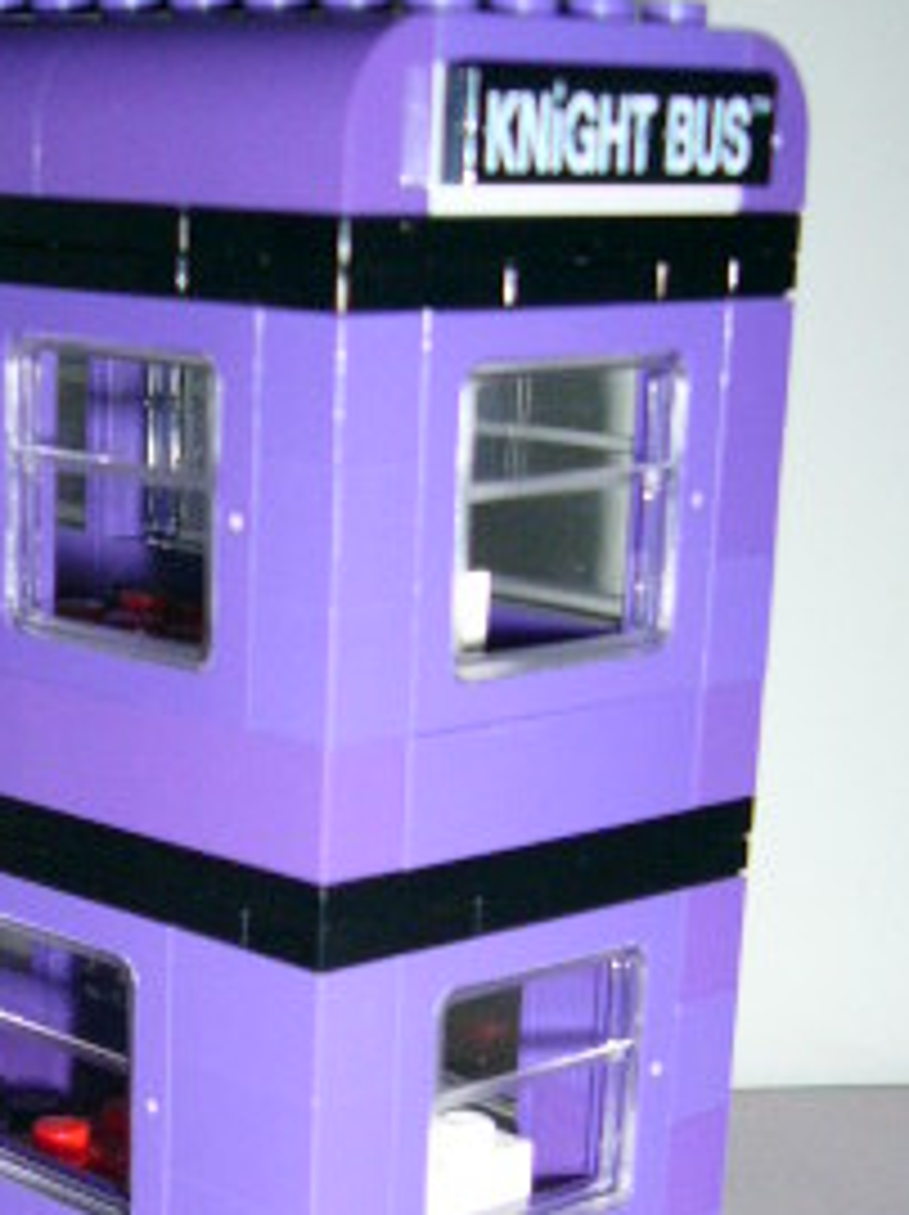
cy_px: 1256
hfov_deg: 17.6
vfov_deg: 22.5
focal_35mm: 83
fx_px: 2911
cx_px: 166
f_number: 2.8
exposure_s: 1/60
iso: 100
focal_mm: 5.8
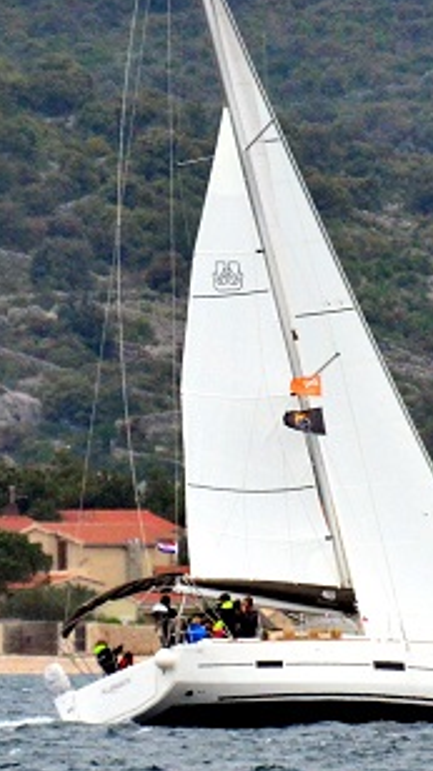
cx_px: 349
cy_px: 514
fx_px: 31182
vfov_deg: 1.4
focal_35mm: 1526
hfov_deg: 0.8
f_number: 5.6
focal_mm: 300
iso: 2000
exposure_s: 1/8000
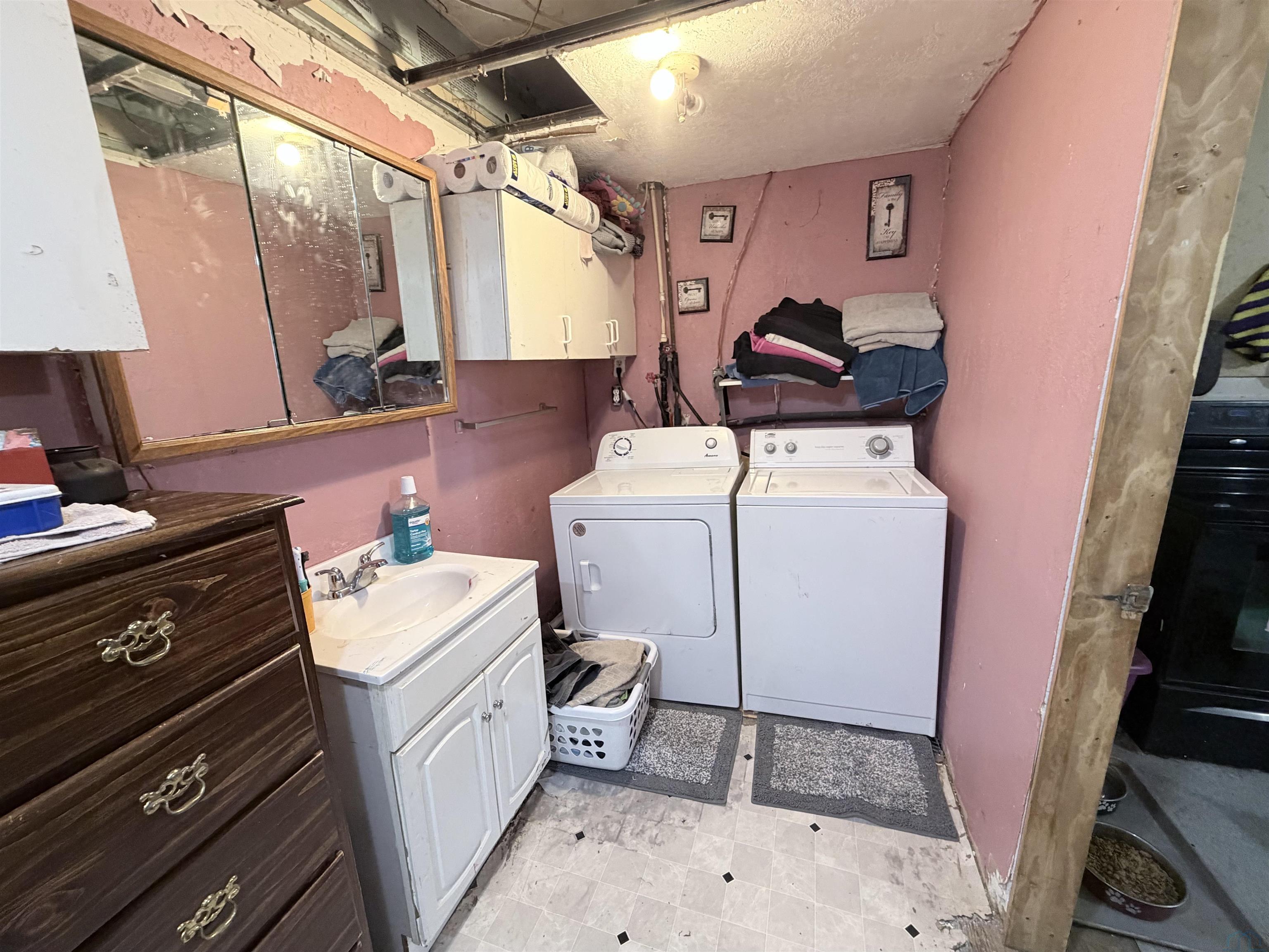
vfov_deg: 85.7
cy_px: 476
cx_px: 634
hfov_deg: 102.1
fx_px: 513
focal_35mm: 14
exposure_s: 1/60
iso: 320
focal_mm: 2.22
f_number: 2.2
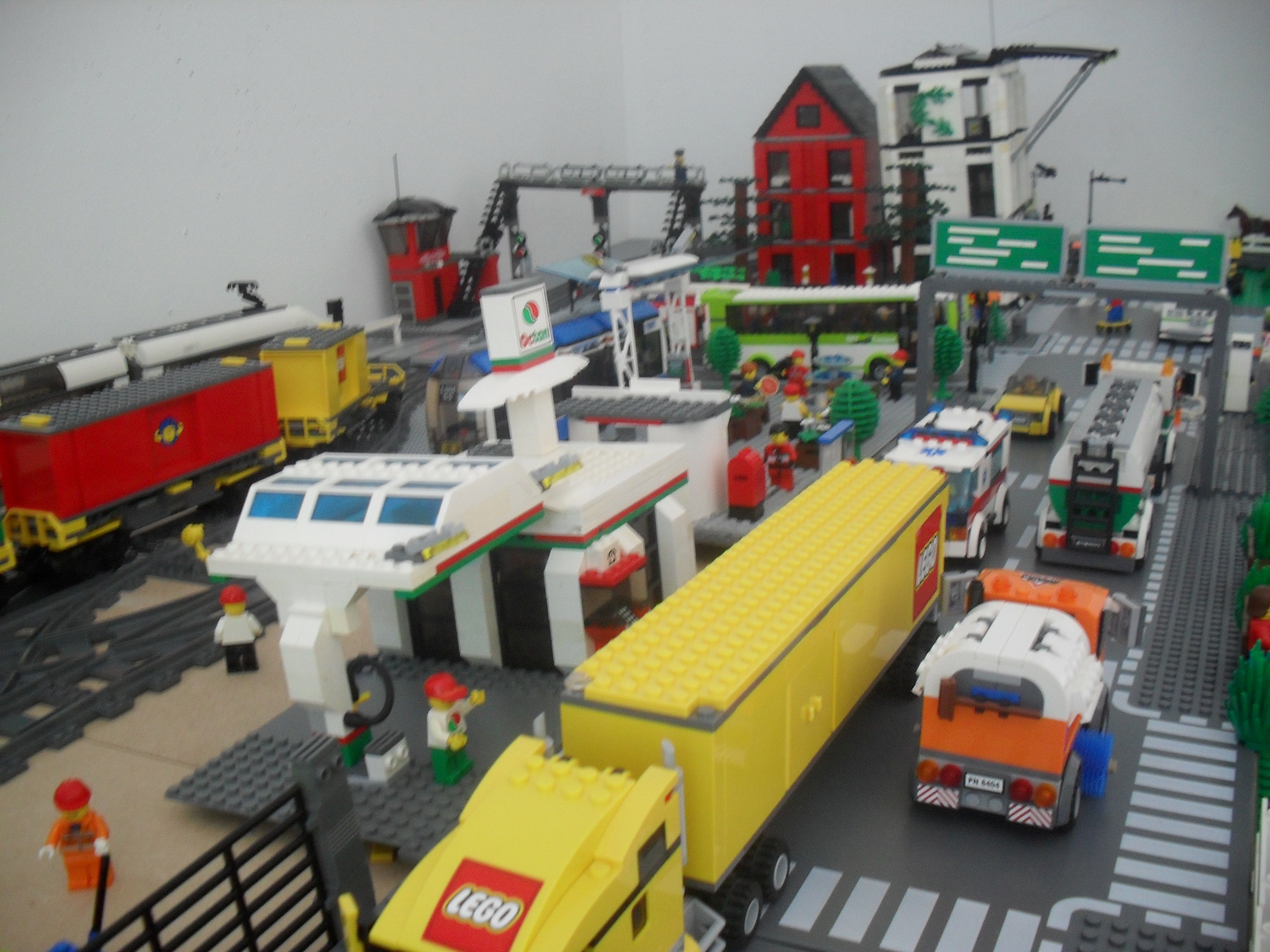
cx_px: 635
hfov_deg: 52.6
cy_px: 476
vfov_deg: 40.7
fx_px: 1284
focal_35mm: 35
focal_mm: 6.3
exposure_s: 1/3
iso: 200
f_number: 3.2
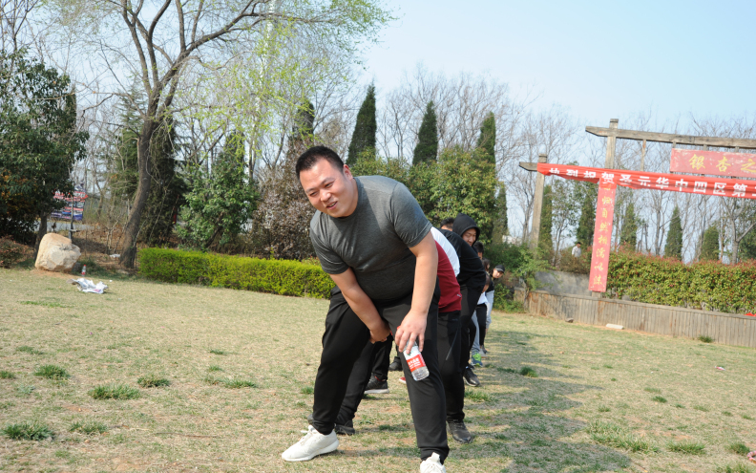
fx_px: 742
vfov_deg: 35.3
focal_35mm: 36
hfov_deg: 54.0
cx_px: 381
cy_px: 233
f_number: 8
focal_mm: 35
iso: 200
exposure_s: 1/250
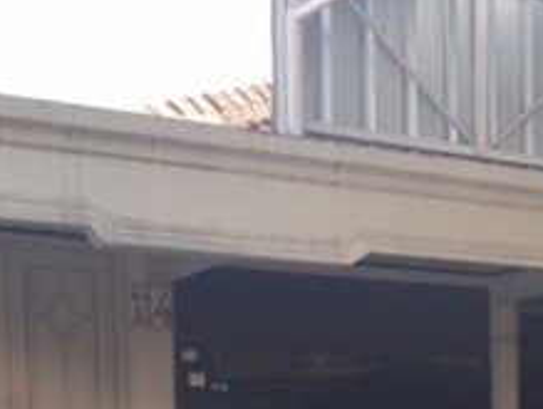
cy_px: 506
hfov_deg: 22.9
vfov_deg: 17.3
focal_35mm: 81
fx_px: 1273
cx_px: 574
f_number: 2.2
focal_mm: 4.15
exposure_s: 1/527
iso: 32
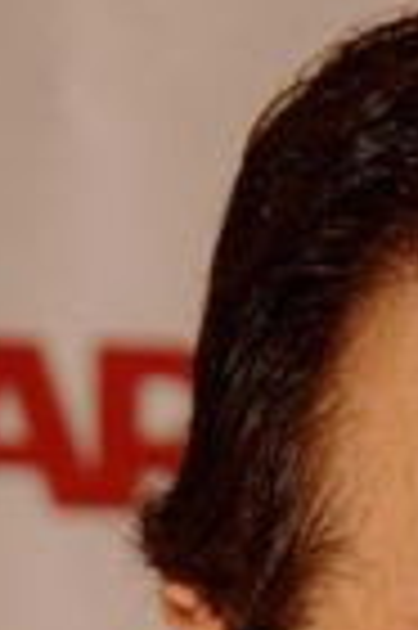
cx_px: 638
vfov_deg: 5.3
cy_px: 846
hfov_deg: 3.5
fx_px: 6756
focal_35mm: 387
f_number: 6.3
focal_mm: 80
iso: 200
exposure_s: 1/160
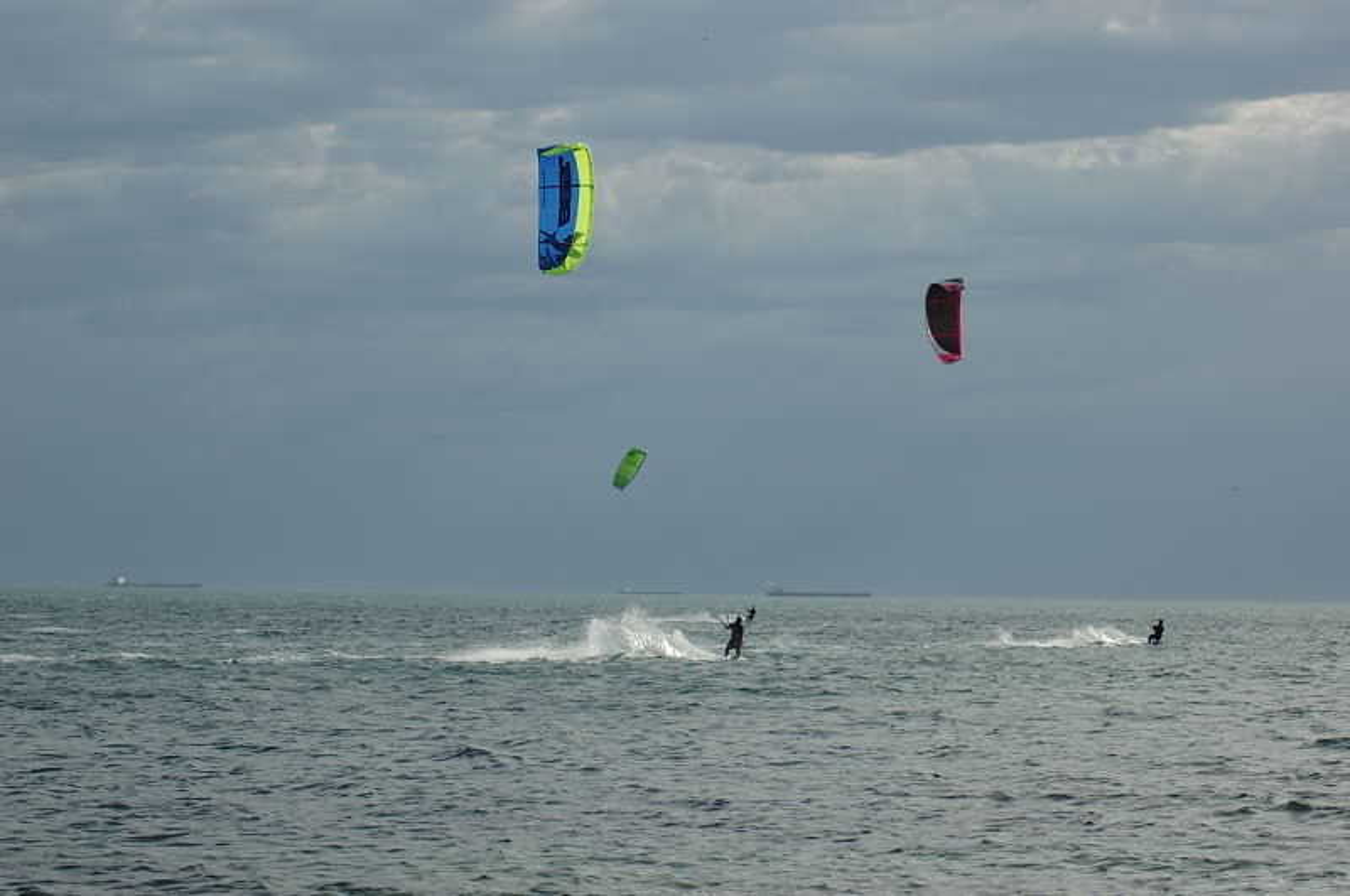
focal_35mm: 105
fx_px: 3932
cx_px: 675
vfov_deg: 13.0
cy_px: 448
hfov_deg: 19.5
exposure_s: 1/800
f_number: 7.1
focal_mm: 70
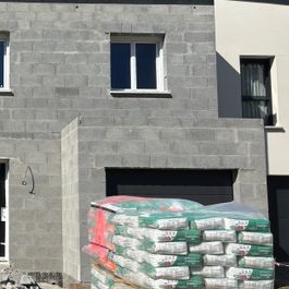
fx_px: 491
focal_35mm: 52
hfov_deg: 29.7
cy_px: 159
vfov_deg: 32.8
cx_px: -23
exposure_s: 1/4854
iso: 50
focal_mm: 5.96
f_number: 1.6
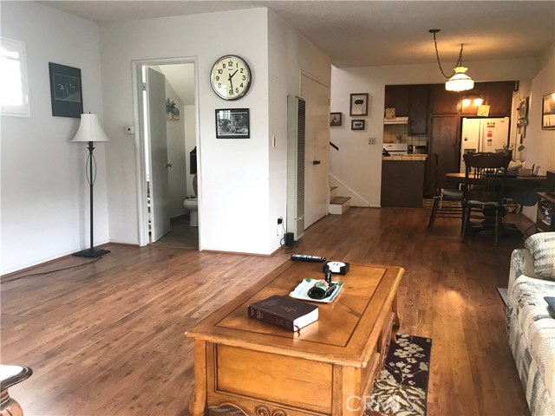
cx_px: 278
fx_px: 449
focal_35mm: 28
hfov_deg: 63.4
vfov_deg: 49.7
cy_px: 208
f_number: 1.8
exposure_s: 1/20
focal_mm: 4
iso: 40
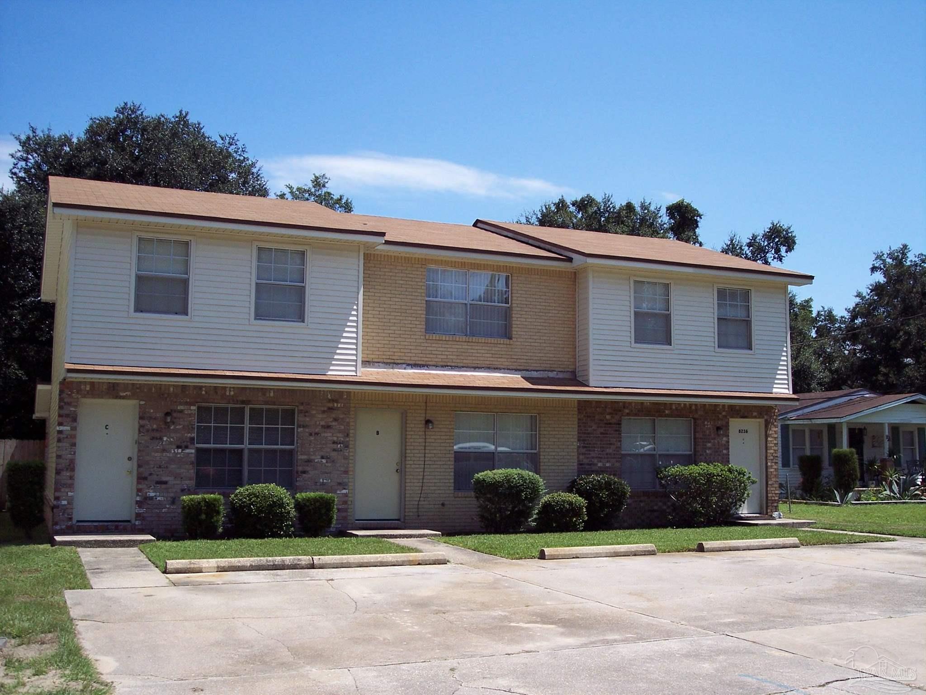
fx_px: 1043
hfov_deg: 47.9
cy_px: 348
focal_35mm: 39
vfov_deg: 36.8
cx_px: 463
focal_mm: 8
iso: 100
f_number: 4
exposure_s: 1/750
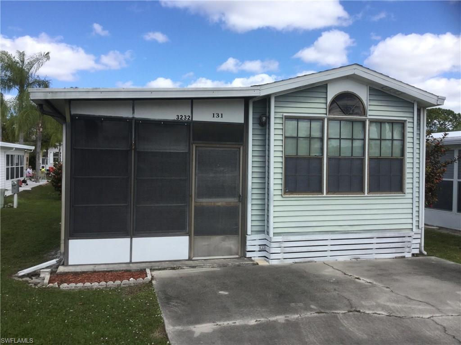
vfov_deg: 45.4
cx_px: 230
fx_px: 413
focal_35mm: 31
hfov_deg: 58.4
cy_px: 172
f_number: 2.4
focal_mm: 3.3
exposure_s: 1/994
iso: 25
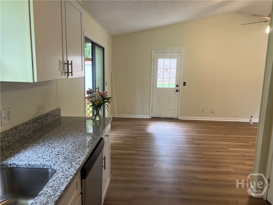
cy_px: 102
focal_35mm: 26
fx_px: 205
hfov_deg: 67.3
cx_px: 136
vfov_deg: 53.1
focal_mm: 5.7
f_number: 1.5
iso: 80
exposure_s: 1/60
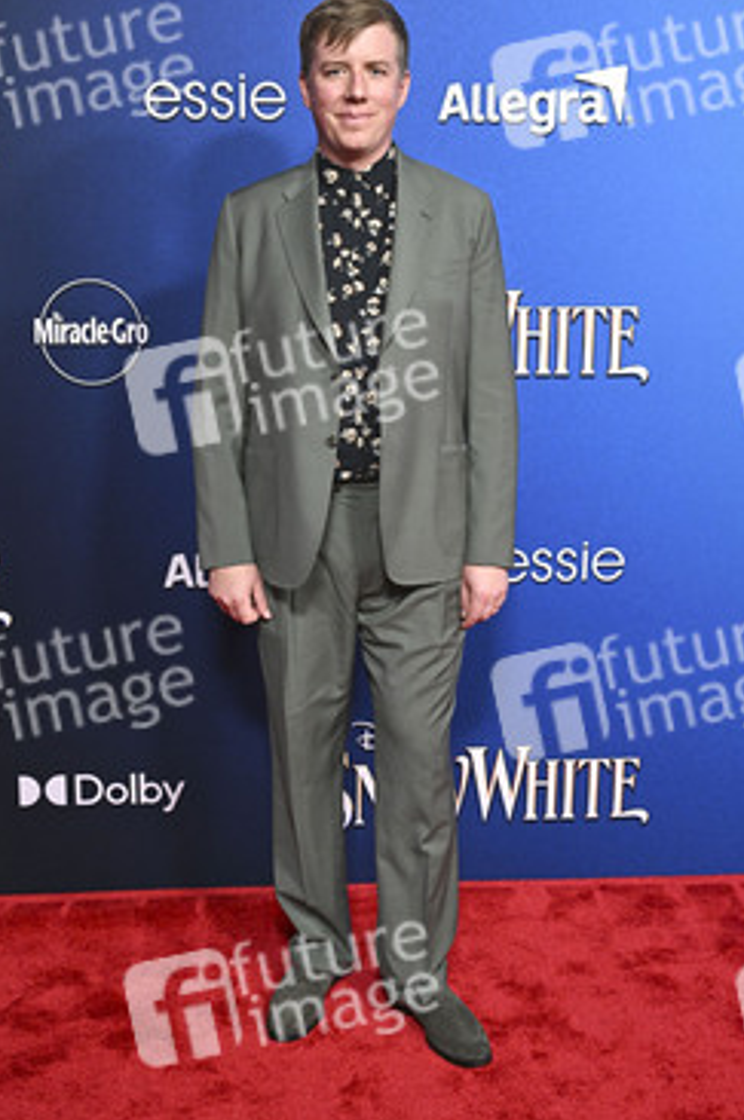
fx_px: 1461
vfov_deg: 42.0
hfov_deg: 28.6
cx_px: 370
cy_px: 536
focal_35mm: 47
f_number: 4.5
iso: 3200
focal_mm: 43
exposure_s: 1/250
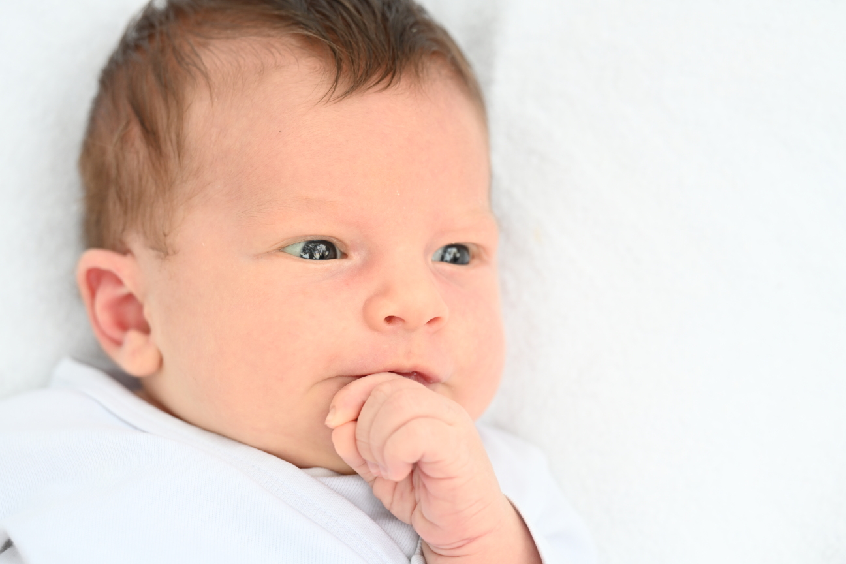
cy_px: 282
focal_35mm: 140
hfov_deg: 14.7
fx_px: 3290
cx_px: 423
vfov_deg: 9.8
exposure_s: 1/160
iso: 320
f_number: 4.5
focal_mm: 140
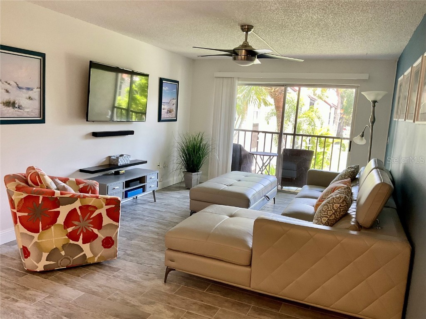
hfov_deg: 61.7
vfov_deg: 48.2
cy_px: 160
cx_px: 213
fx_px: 357
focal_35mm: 29
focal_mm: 3
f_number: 1.8
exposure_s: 1/60
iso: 64
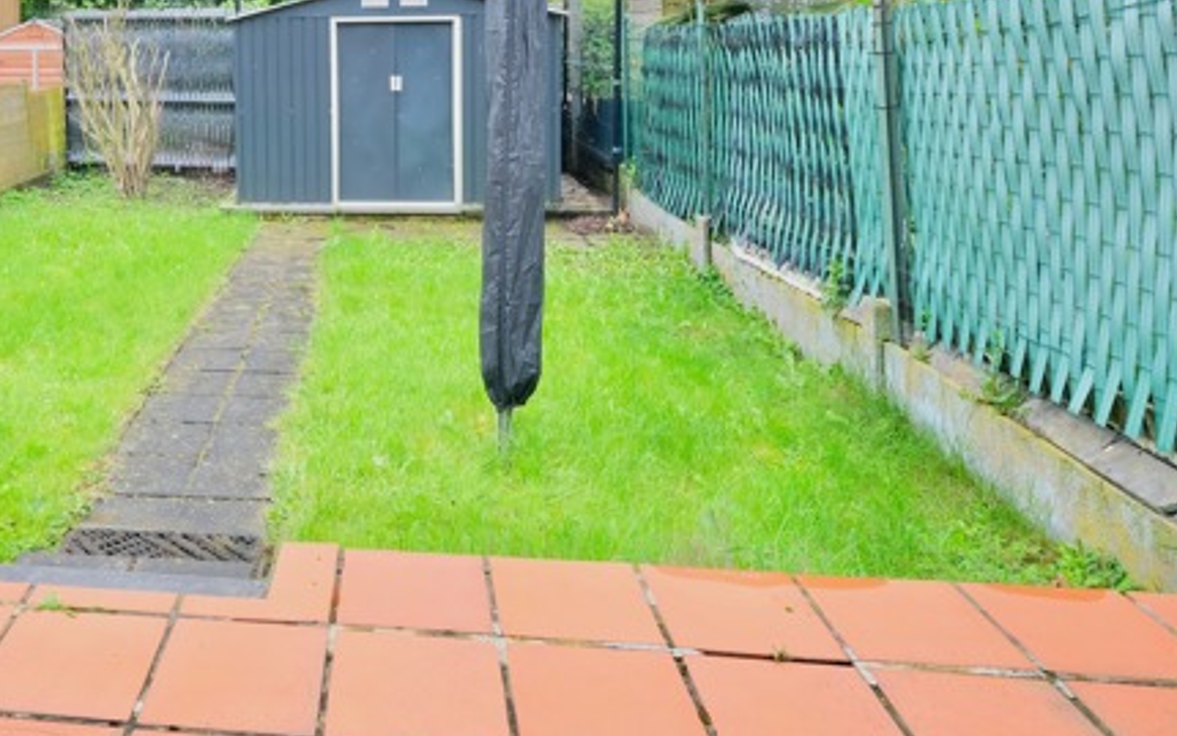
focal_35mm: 29
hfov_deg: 60.7
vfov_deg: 40.5
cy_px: 101
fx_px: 930
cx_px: 279
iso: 320
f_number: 5.6
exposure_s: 1/140
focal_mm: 11.5
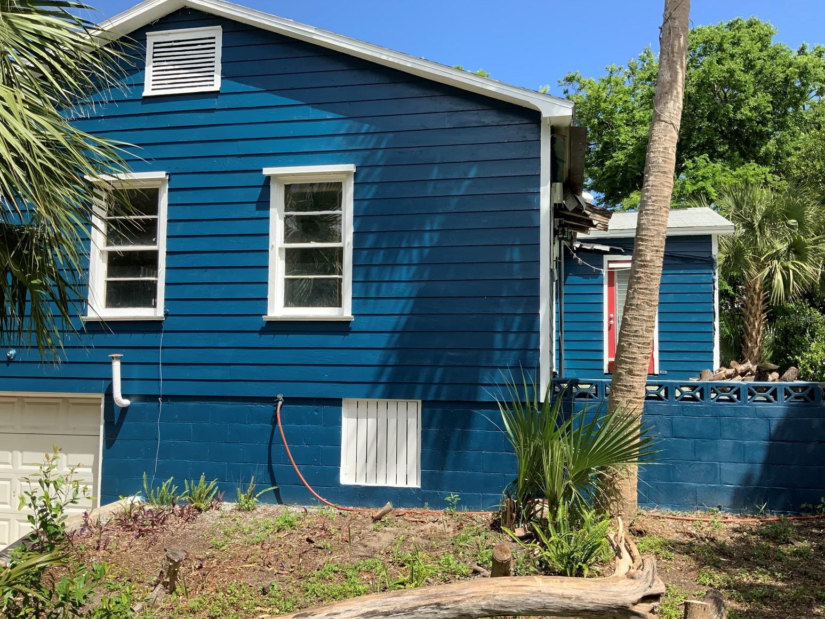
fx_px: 715
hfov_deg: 60.0
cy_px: 318
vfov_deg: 46.8
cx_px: 414
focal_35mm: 30
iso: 16
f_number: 1.8
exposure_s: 1/1015
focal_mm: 3
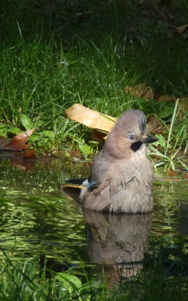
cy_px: 151
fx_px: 5174
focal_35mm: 632
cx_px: 103
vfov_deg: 3.3
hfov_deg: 2.1
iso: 250
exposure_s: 1/125
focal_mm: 68.8
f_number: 5.9
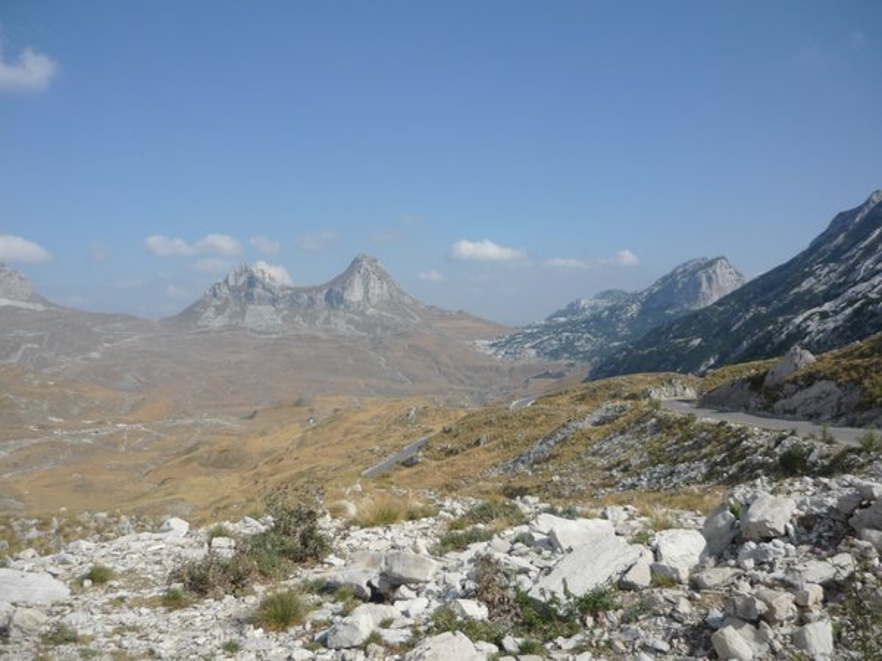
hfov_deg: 55.4
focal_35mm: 33
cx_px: 441
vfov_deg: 42.9
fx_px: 841
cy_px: 330
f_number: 8
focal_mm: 5.5
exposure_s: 1/320
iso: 100
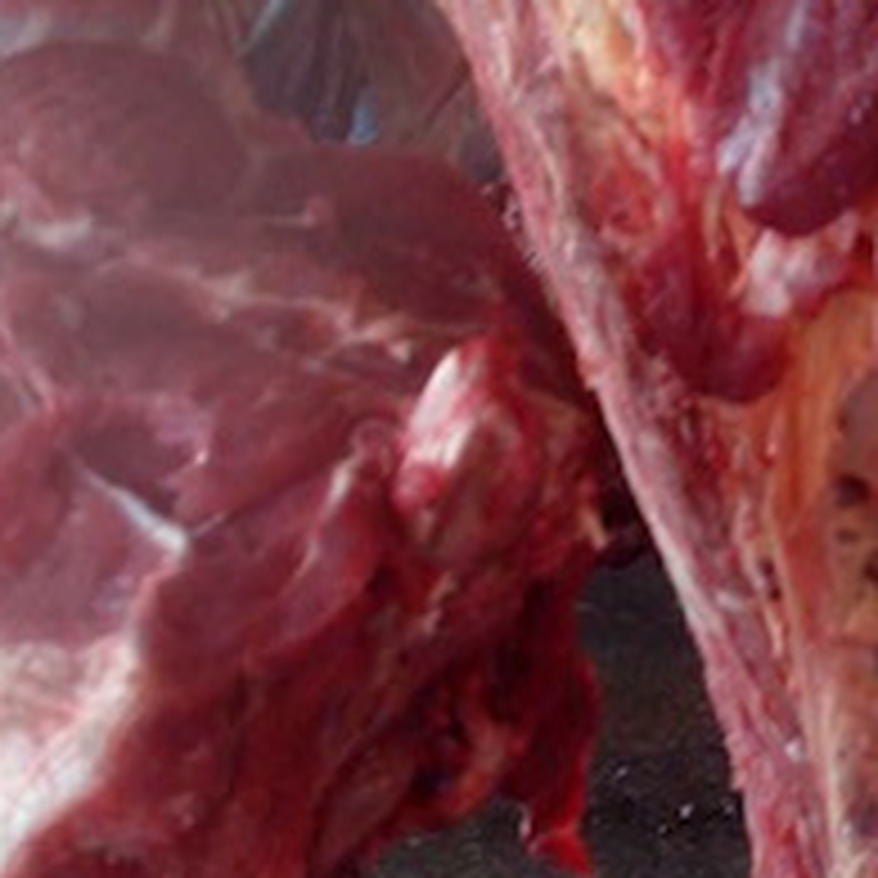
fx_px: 3673
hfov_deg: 12.6
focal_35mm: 128
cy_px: 223
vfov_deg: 13.6
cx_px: 1522
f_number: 5.6
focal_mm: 28
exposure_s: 1/60
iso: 800
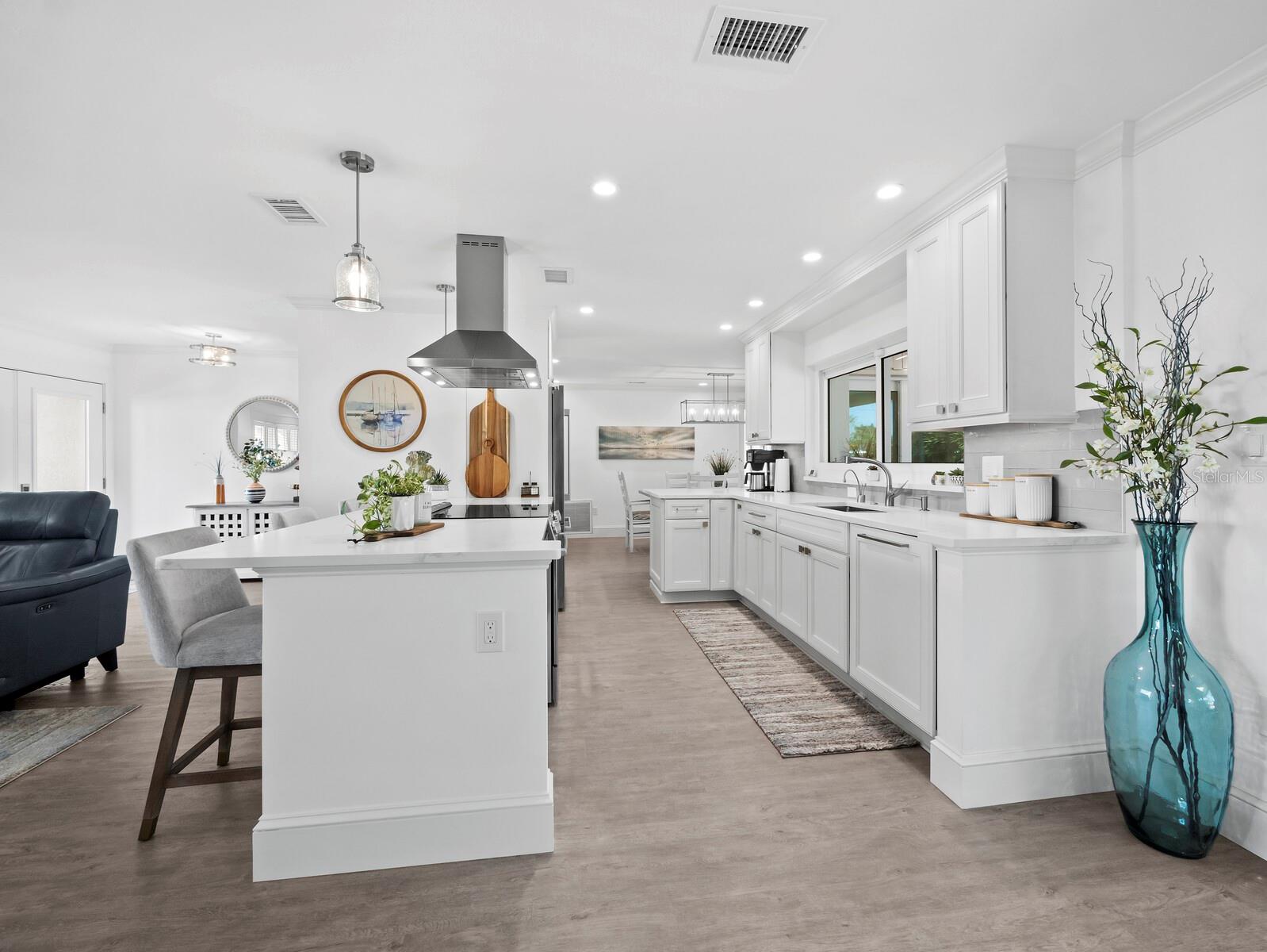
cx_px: 634
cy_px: 476
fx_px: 513
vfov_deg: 85.7
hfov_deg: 102.0
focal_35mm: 14
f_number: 13
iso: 320
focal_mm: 7
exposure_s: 1/2.5
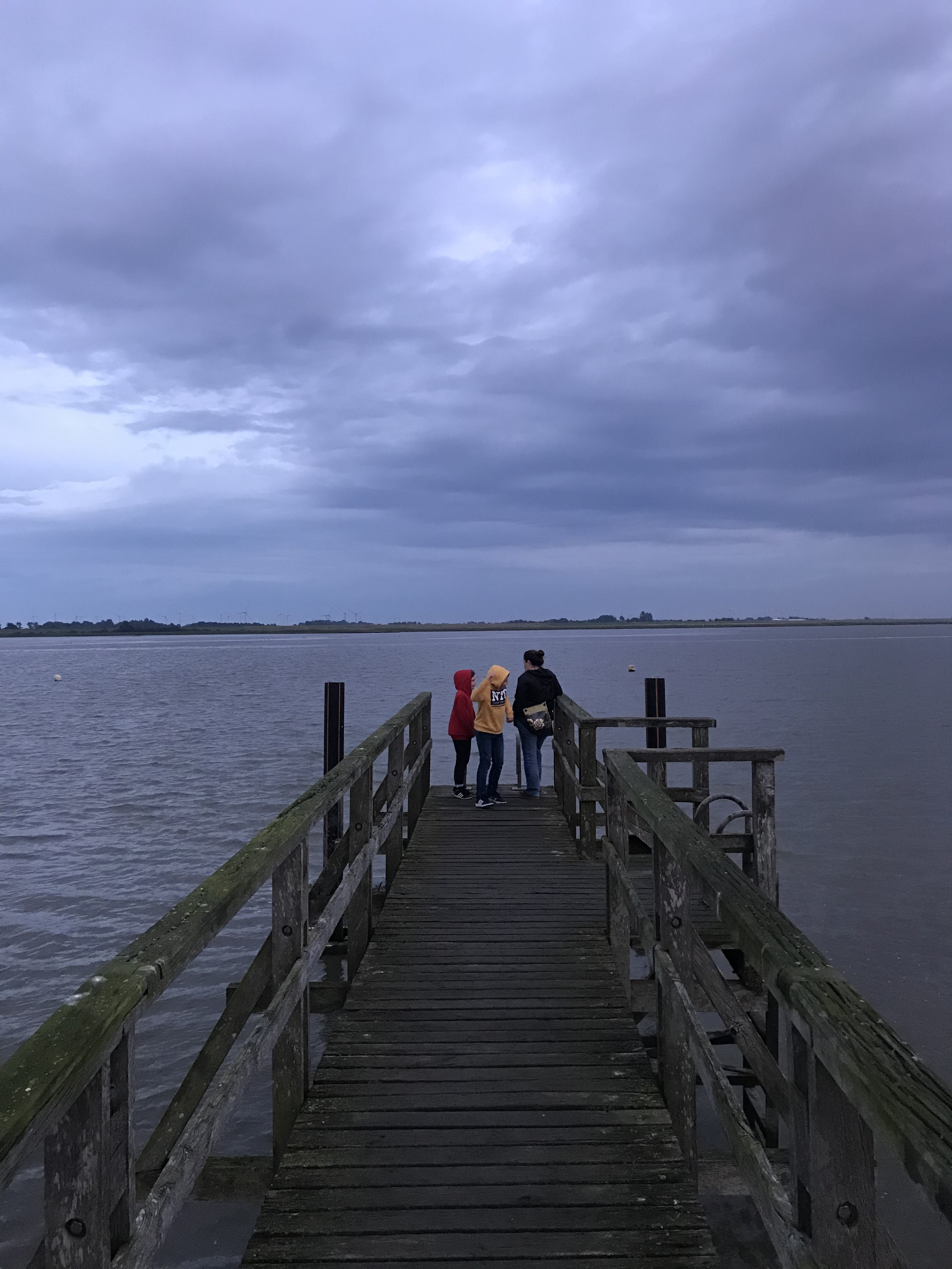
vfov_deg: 63.4
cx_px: 476
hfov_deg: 49.7
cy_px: 634
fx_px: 1027
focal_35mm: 28
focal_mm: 3.99
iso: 80
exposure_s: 1/17
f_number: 1.8
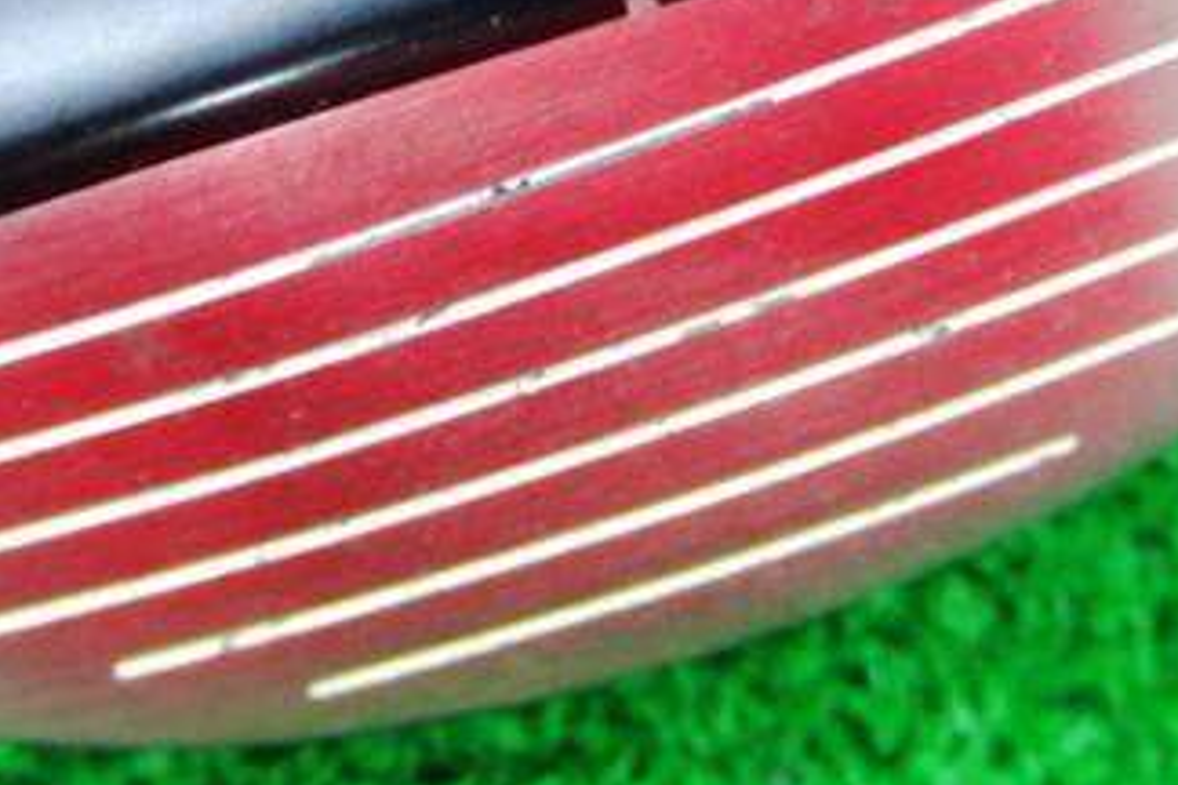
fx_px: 2487
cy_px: -18
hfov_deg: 26.6
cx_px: 691
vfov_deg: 17.5
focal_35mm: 76
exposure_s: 1/13
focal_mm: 6.42
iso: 400
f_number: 3.6
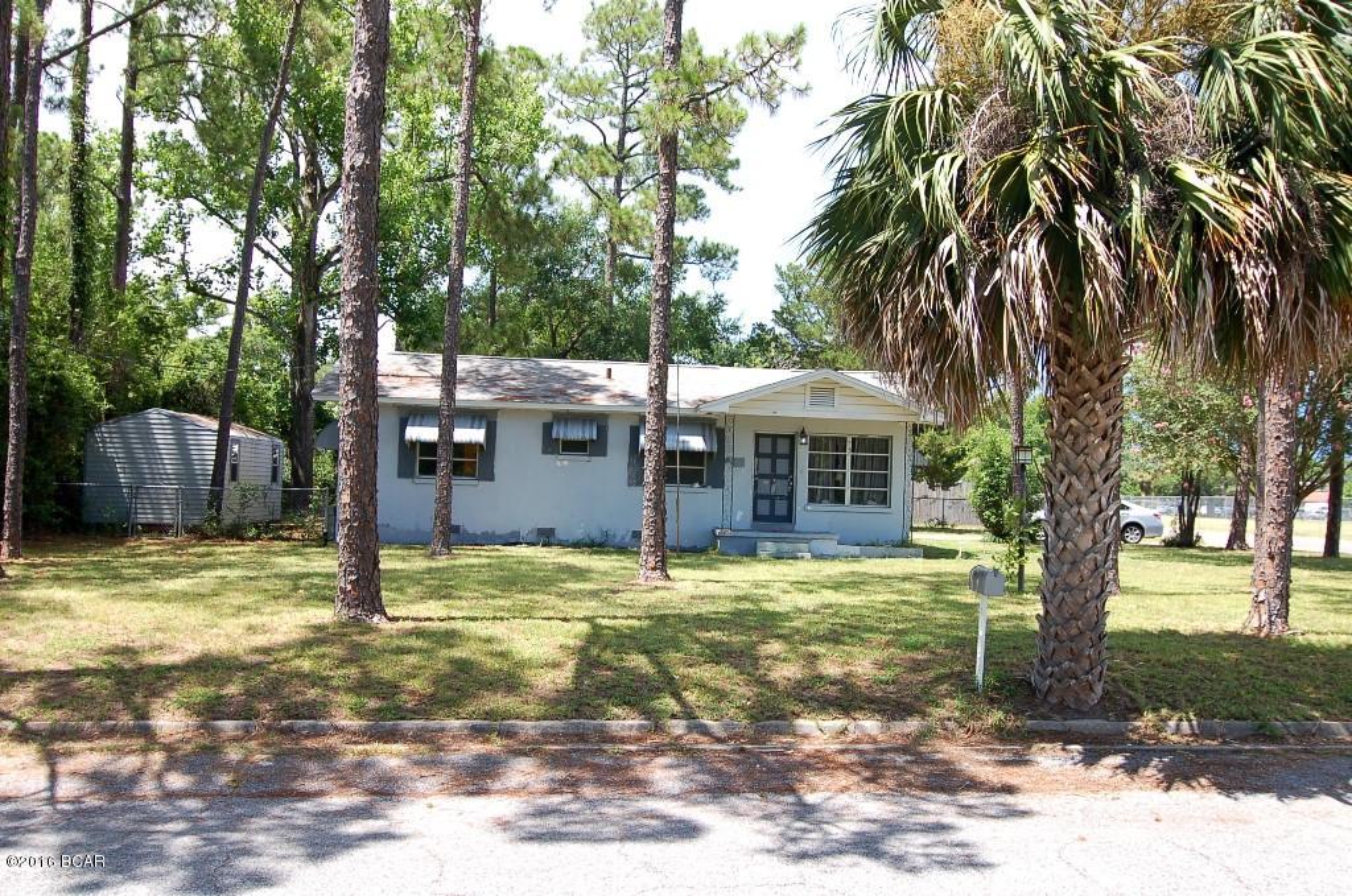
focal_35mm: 36
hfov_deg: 53.2
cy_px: 448
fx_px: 1350
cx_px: 676
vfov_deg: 36.7
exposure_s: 1/250
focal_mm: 24
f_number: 8
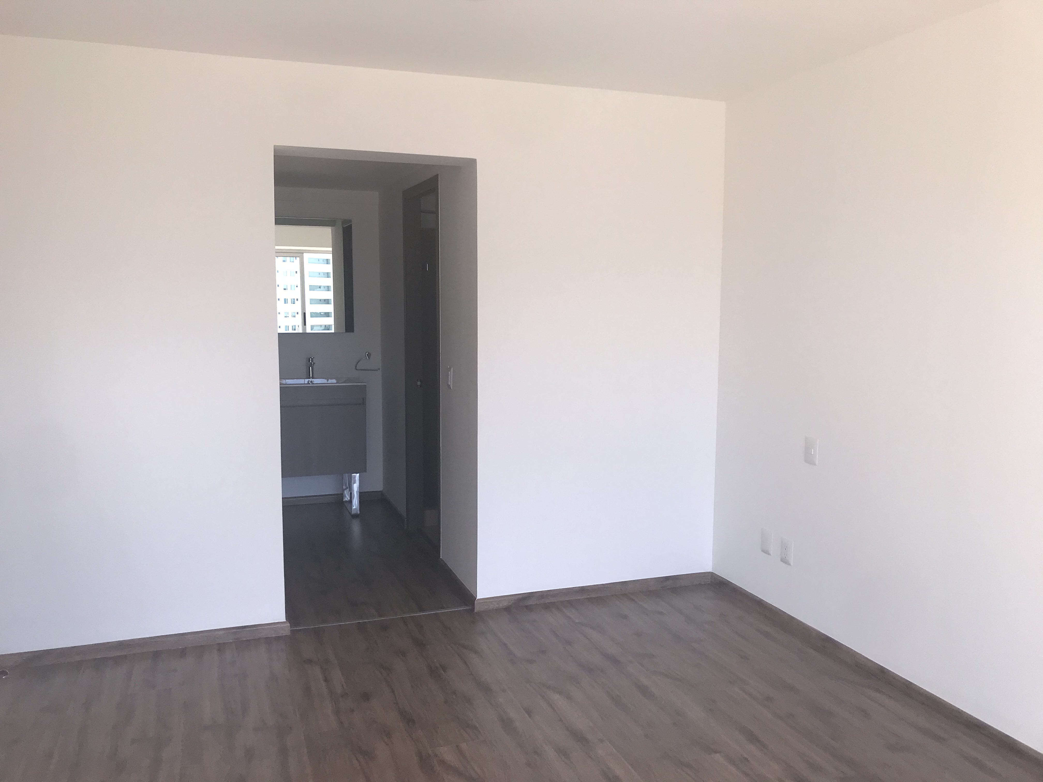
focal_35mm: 28
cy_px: 391
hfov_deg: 63.4
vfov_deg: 49.7
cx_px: 522
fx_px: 844
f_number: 1.8
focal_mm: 3.99
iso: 20
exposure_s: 1/595
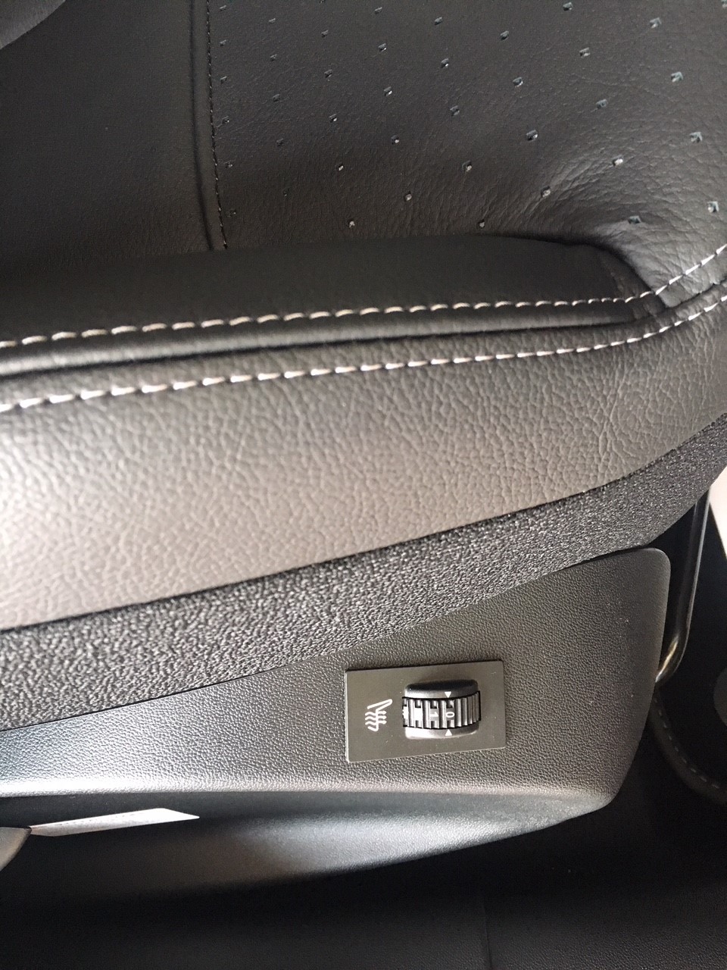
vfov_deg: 61.7
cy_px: 485
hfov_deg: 48.2
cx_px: 364
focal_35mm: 29
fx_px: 812
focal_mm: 4.15
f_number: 2.2
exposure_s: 1/30
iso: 200
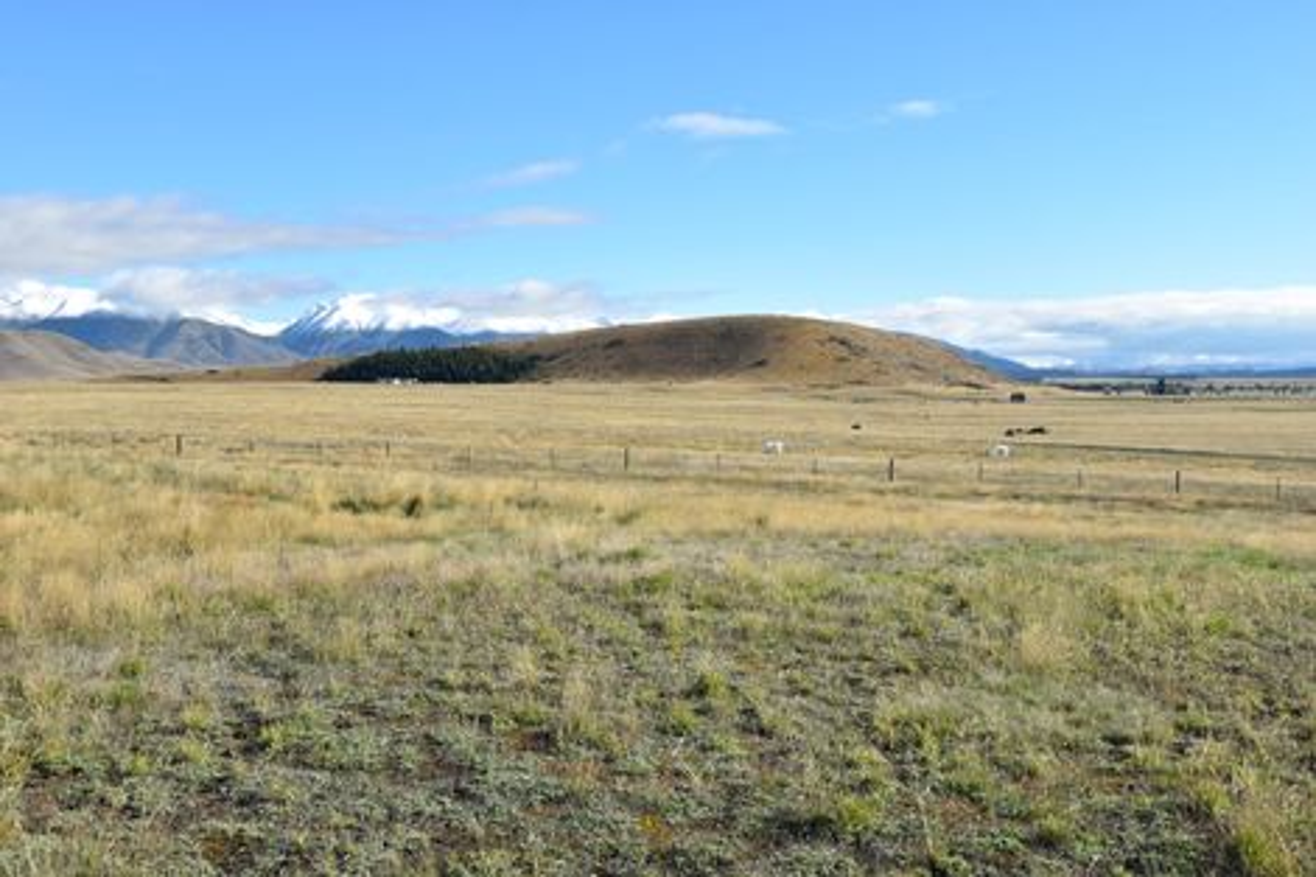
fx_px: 1206
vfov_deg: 39.9
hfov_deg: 57.2
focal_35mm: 33
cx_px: 658
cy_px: 438
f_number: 10
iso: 200
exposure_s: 1/400
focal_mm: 22
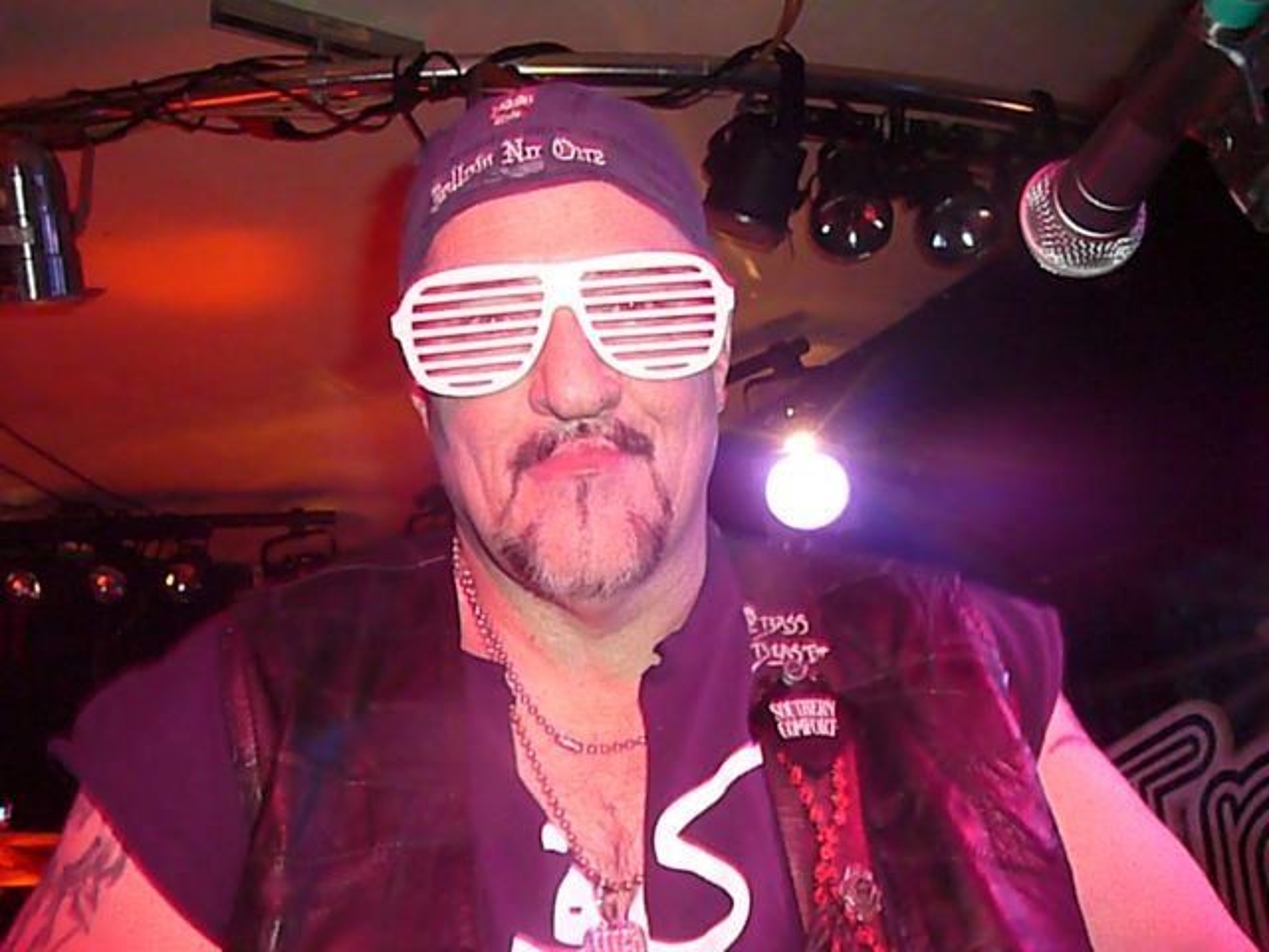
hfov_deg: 52.6
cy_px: 476
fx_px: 1283
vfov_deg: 40.7
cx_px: 634
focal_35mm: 35
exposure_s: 1/30
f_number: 2.8
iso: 800
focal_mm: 5.2
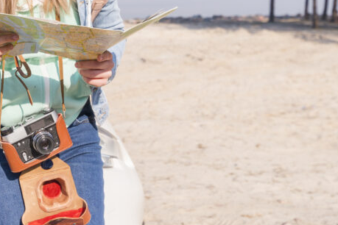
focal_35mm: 67
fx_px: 629
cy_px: 0
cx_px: 13
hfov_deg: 28.5
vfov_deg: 19.7
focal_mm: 30
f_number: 5
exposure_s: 1/2000
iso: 160
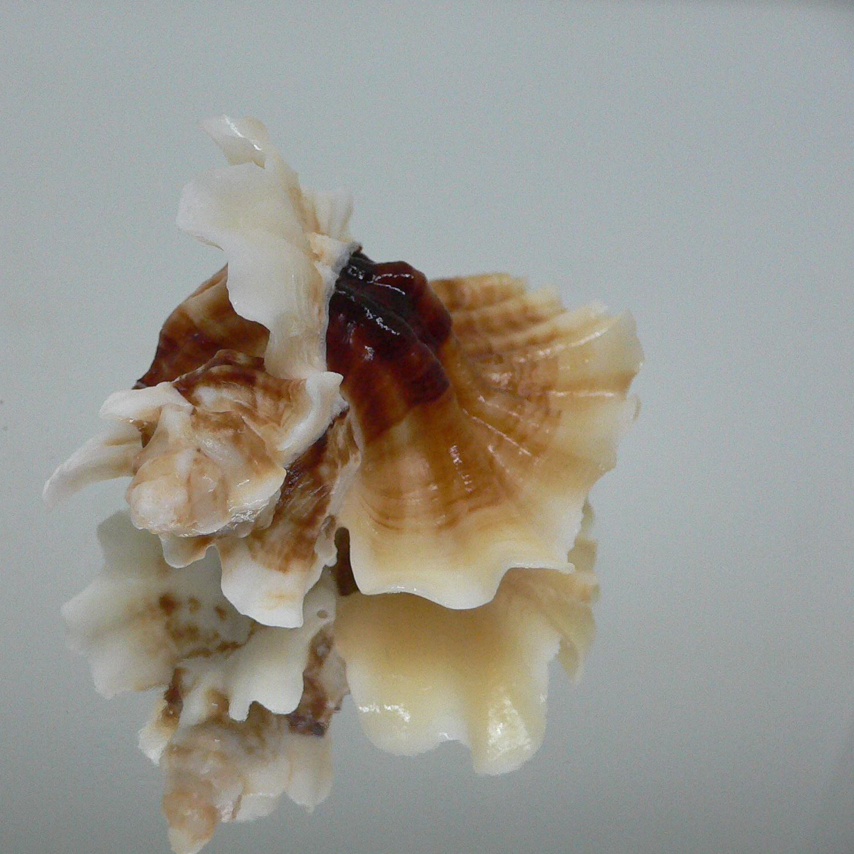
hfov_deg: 39.8
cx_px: 323
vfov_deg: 40.0
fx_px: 1172
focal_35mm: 42
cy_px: 433
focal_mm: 4.6
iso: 200
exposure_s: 1/60
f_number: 2.8
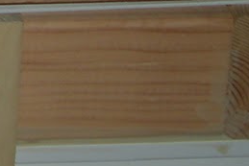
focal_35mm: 304
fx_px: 2104
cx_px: -372
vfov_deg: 4.3
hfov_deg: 6.4
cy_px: -411
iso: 64
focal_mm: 7.9
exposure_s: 1/60
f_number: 2.8
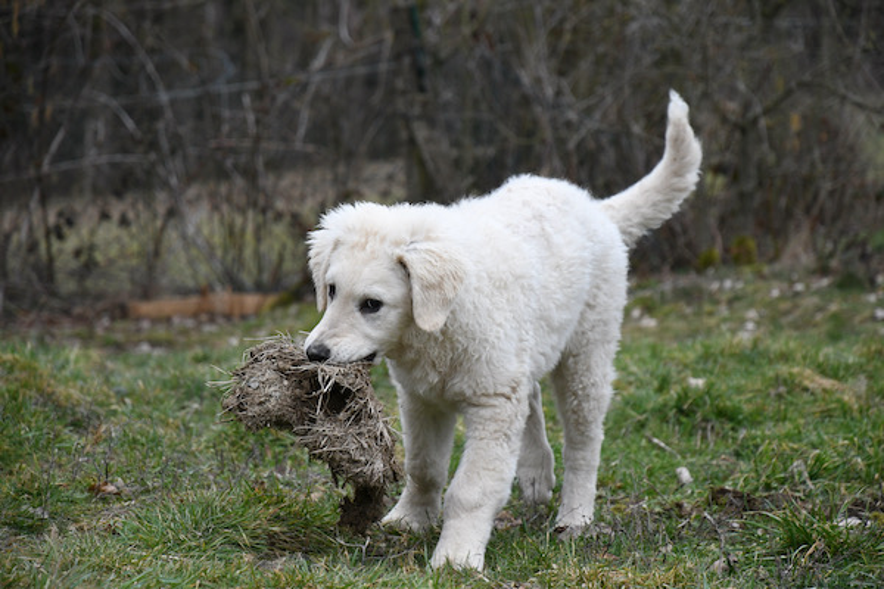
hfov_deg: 17.1
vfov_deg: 11.4
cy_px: 294
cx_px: 442
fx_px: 2946
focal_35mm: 120
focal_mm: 80
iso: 1000
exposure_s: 1/800
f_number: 4
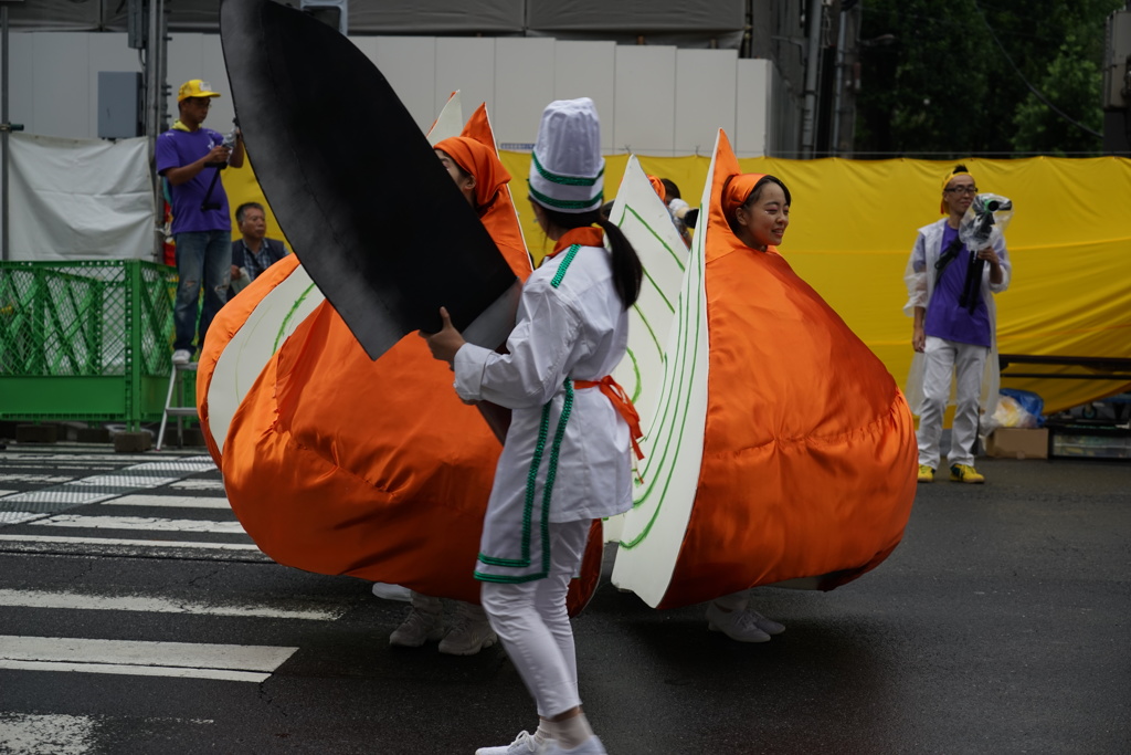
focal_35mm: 70
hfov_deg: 28.8
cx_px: 566
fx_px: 2199
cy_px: 378
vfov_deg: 19.5
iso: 125
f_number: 5
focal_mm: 70
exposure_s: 1/160
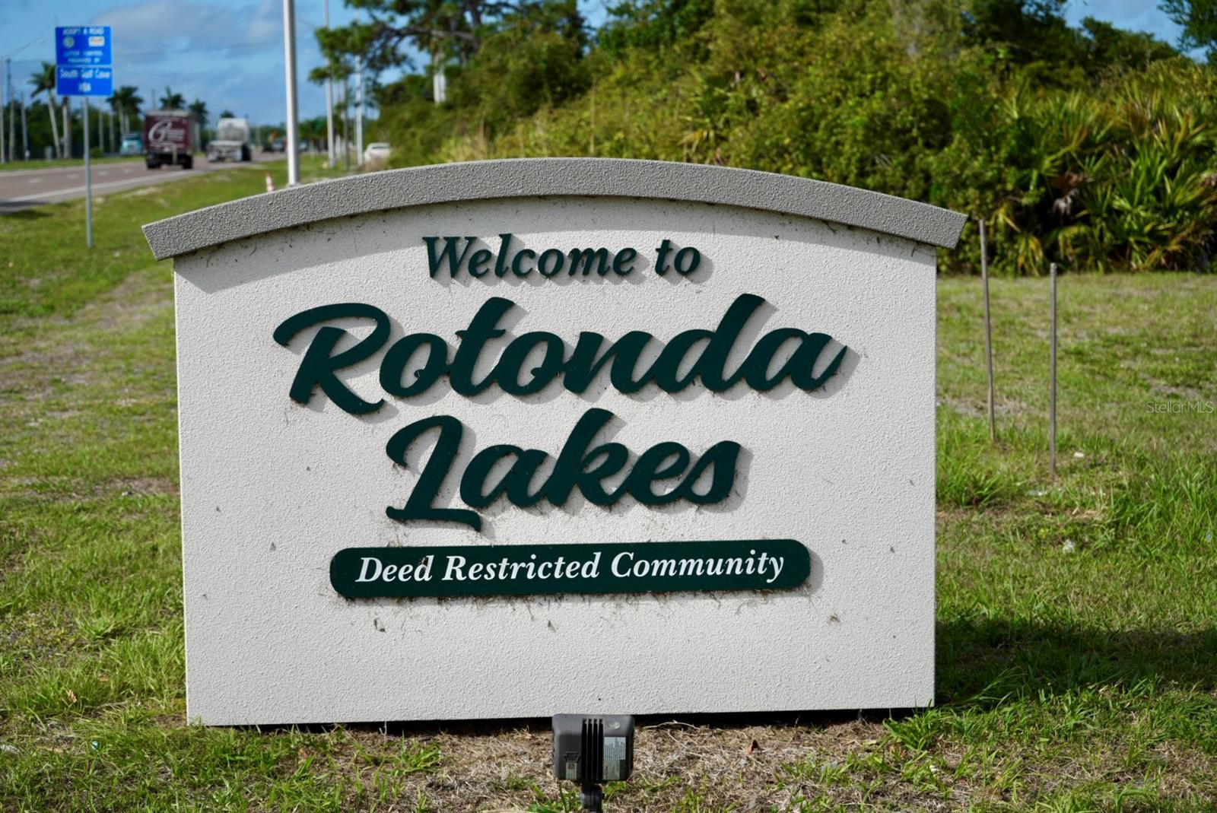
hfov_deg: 28.8
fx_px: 2368
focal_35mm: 70
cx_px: 608
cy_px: 406
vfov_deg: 19.5
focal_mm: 70
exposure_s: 1/1000
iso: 100
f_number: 5.6
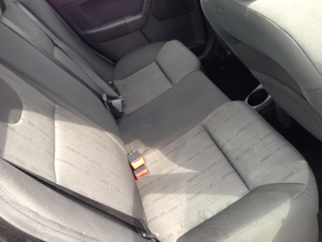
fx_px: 307
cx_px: 161
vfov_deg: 42.9
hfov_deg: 55.4
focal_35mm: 33
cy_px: 121
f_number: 2.4
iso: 50
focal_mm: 4.12
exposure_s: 1/60
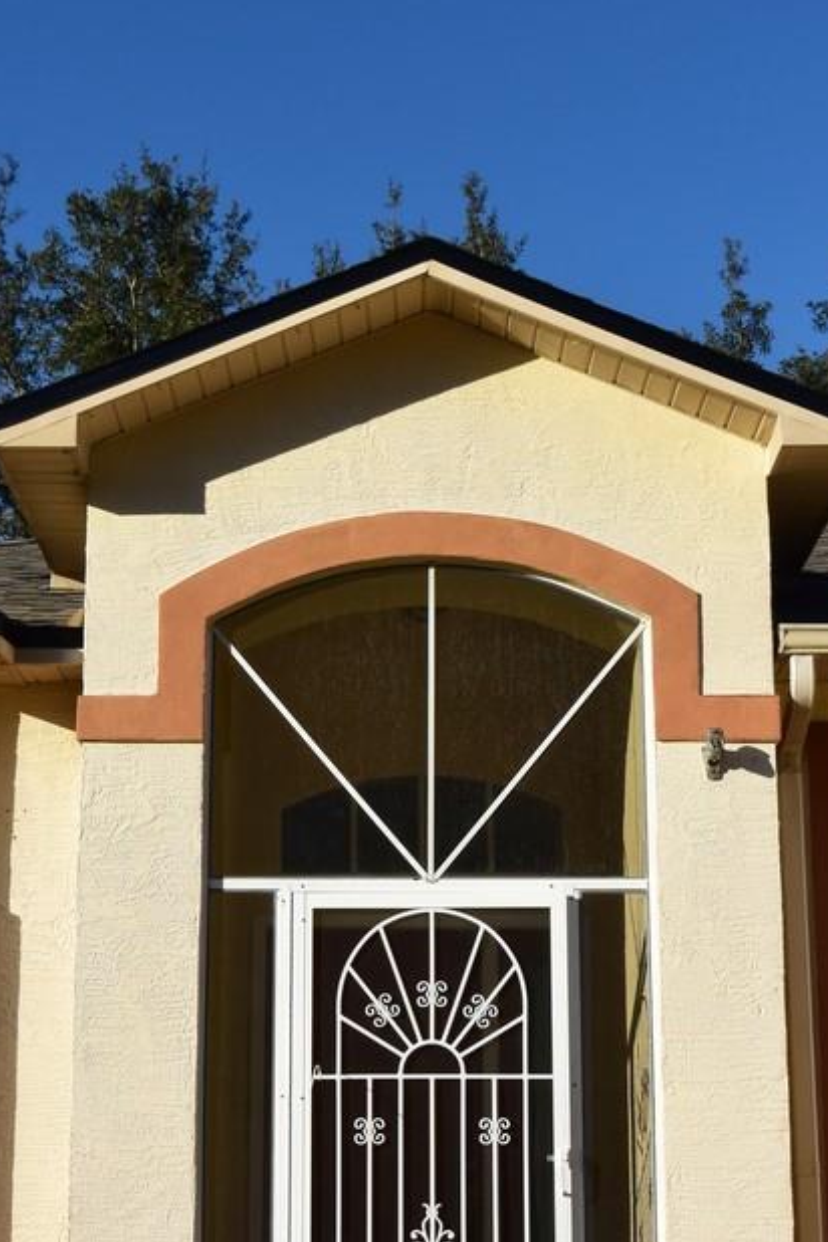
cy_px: 776
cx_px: 408
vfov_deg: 29.5
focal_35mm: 68
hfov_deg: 20.0
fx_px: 2346
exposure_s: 1/800
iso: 160
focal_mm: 13
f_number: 5.6
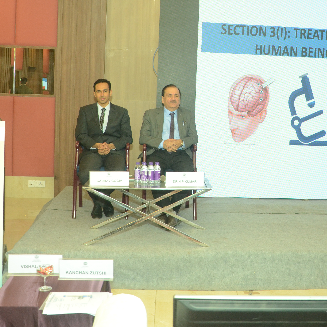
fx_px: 576
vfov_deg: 31.5
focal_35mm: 54
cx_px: 217
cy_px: 118
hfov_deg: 31.5
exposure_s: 1/125
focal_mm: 21
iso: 1250
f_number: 4.5
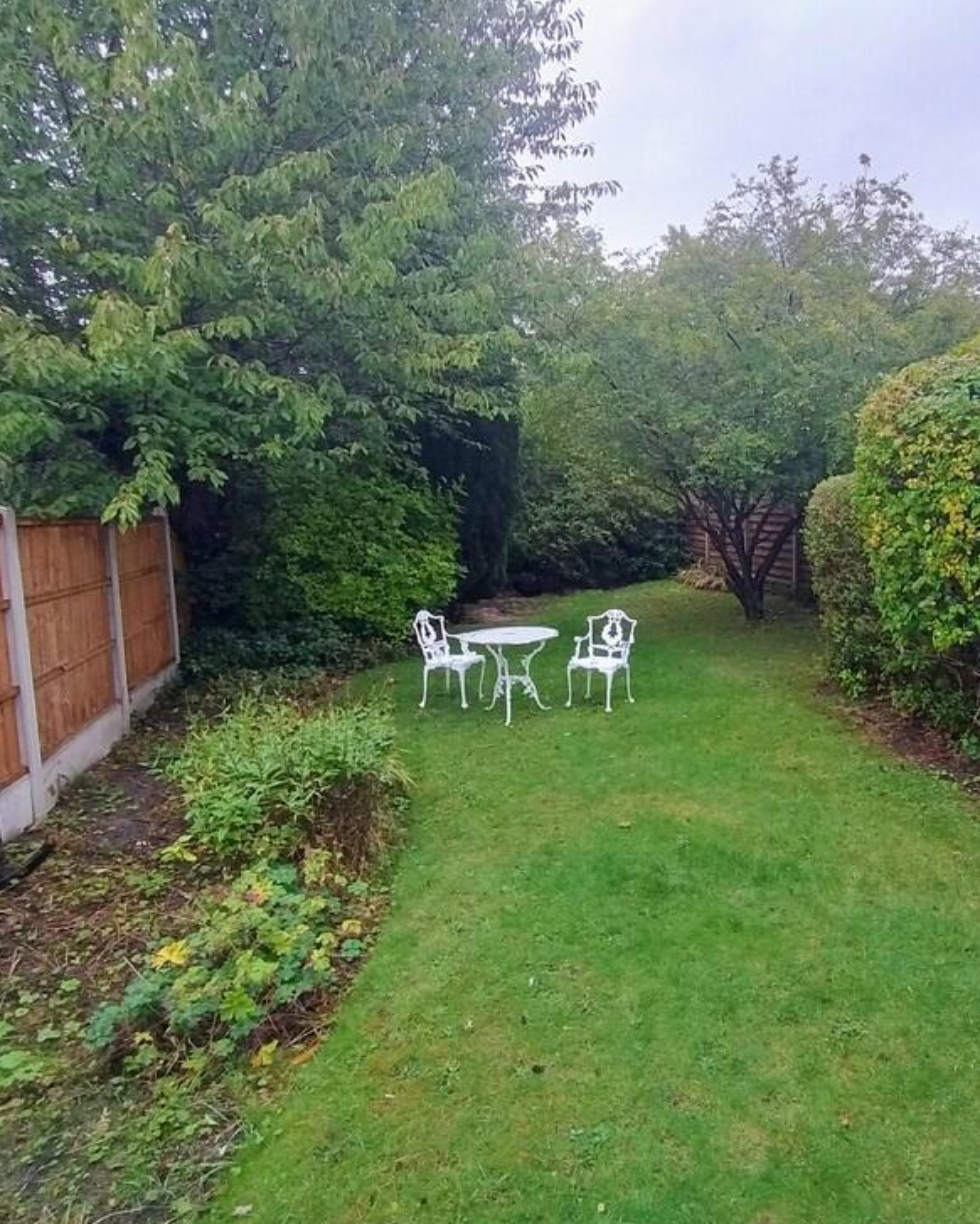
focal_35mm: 22
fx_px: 797
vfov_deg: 75.0
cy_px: 583
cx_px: 636
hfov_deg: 61.9
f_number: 2.2
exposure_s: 1/169
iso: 100
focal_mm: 1.66
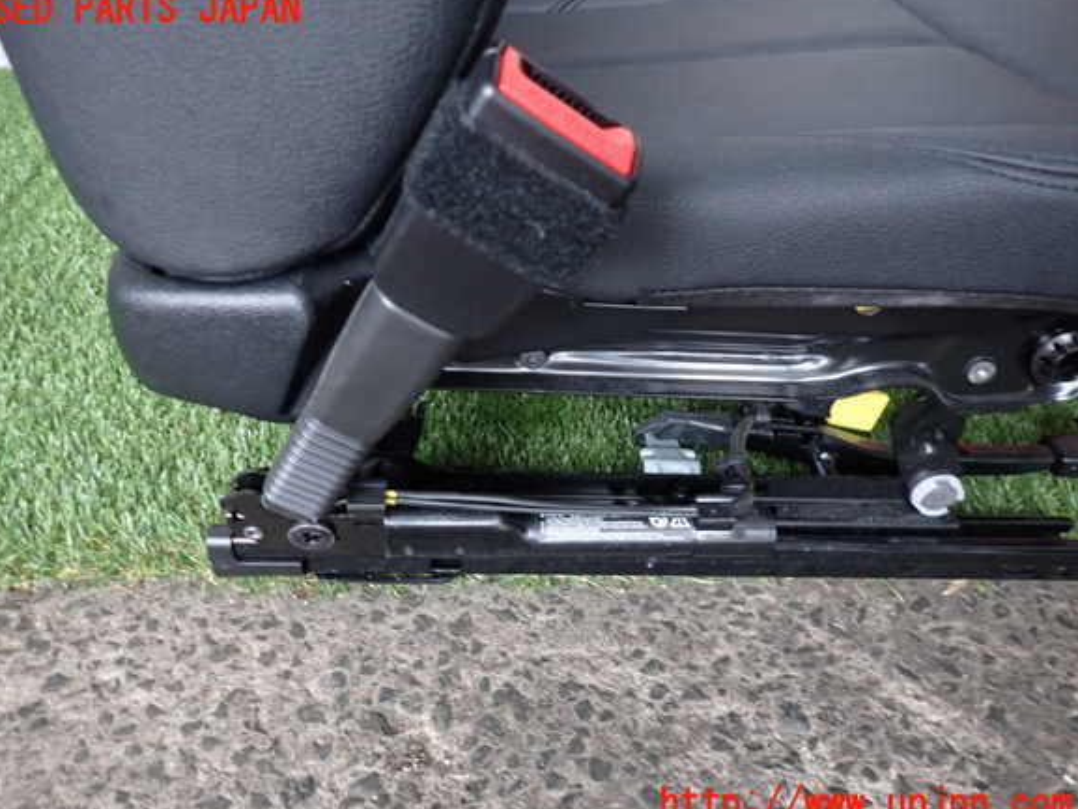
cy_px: 407
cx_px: 521
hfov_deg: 67.3
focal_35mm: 26
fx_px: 810
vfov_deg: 53.1
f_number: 2
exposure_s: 1/30
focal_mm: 4.5
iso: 320
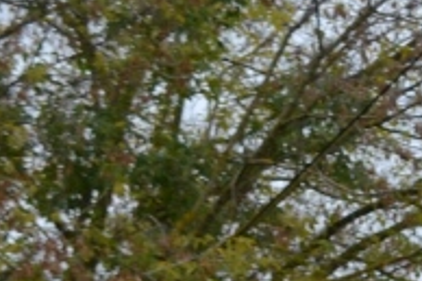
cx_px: 1238
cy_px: 583
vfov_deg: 6.0
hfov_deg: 8.1
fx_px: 2588
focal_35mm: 221
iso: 400
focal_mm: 22
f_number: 4
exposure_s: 1/800
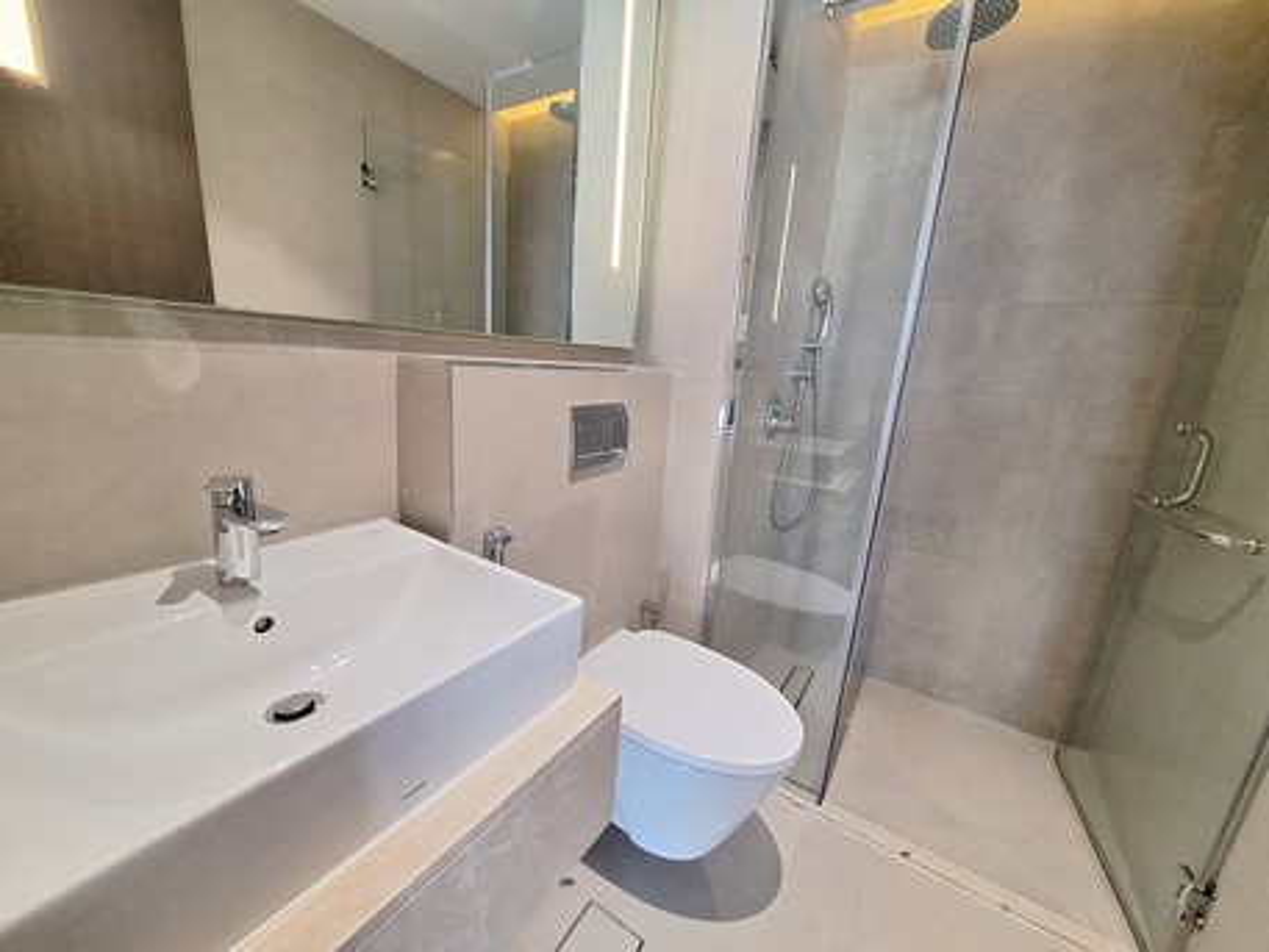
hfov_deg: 106.2
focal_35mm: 13
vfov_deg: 89.9
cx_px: 634
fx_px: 477
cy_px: 476
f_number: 2.2
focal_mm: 1.74
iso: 320
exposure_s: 1/25
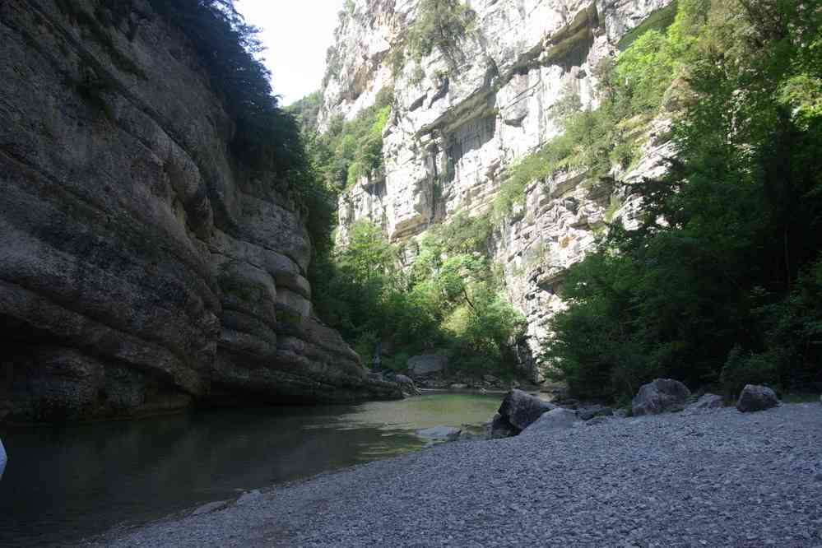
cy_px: 274
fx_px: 788
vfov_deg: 38.4
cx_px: 411
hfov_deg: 55.1
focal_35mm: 34
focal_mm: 23
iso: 100
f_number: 5.6
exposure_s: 1/90
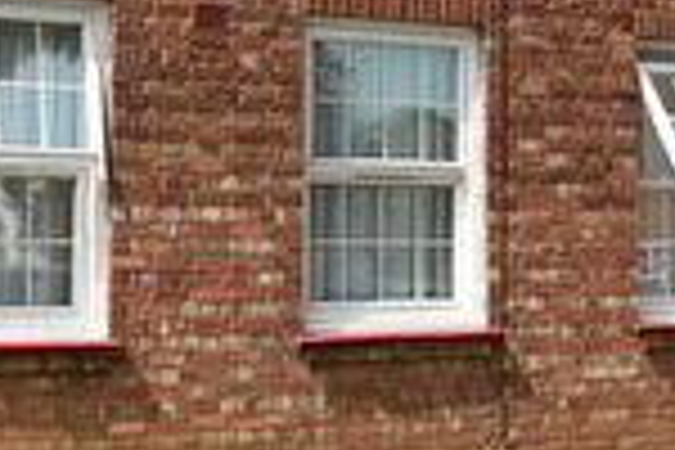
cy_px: -173
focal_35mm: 126
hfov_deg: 16.3
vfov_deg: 10.6
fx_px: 2362
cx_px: 392
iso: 200
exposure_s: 1/250
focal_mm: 18
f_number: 8
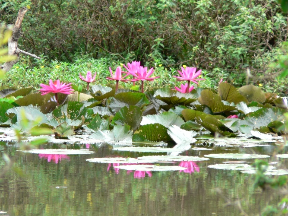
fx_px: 3594
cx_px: 144
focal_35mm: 432
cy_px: 108
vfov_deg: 3.4
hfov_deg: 4.6
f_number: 4
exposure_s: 1/100
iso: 80
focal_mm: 72
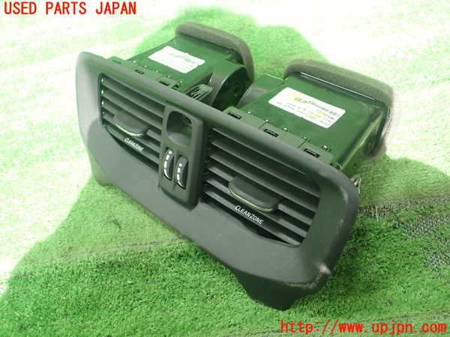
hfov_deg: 60.0
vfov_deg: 46.8
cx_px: 225
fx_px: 390
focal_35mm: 30
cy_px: 168
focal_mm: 5.5
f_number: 2.3
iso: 320
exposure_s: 1/125
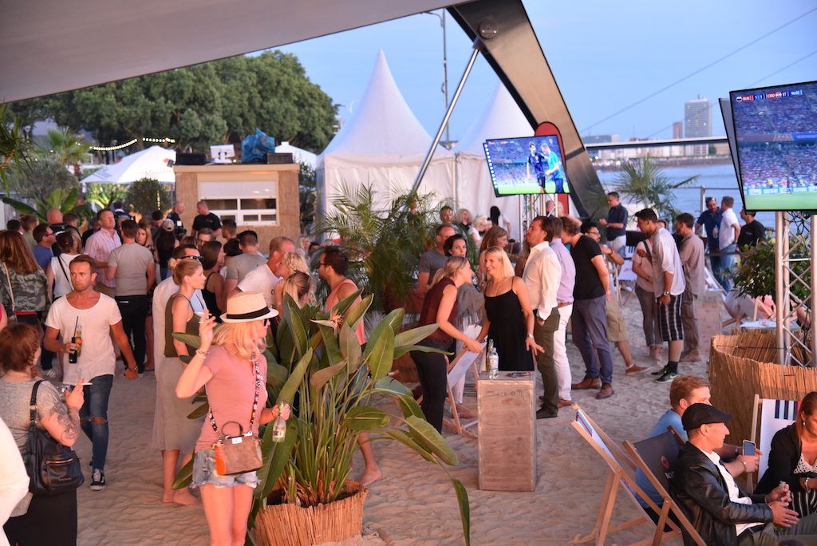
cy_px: 273
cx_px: 408
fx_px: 1317
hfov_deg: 34.5
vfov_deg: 23.4
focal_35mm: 58
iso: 2500
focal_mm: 58
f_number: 4
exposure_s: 1/60
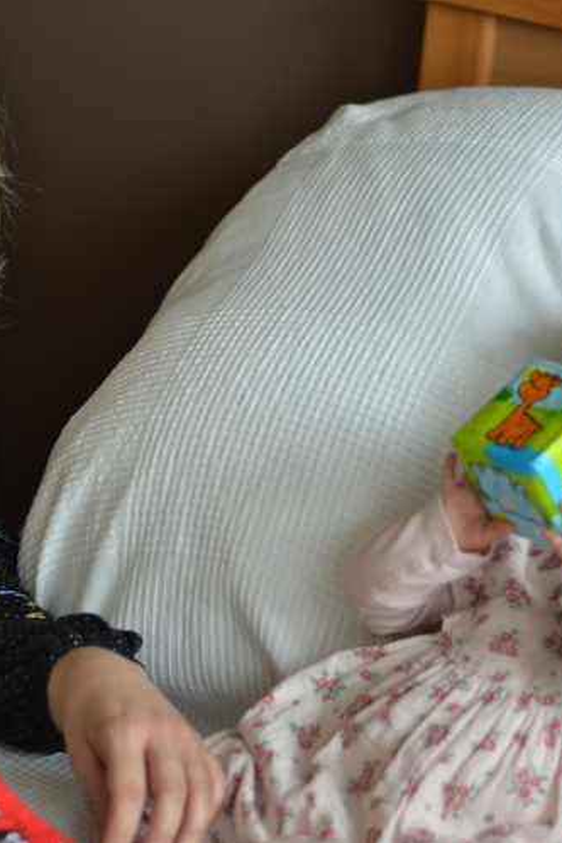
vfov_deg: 18.1
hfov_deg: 12.1
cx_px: 166
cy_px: 422
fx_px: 2646
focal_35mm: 113
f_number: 1.8
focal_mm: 50
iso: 100
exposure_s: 1/60
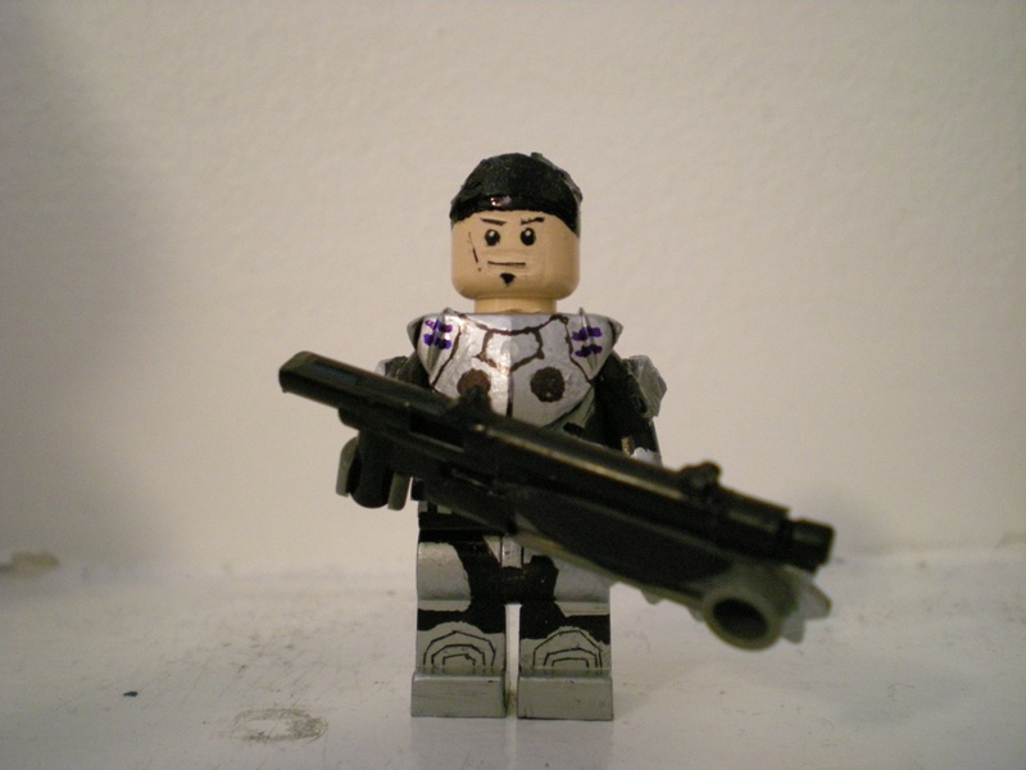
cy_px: 385
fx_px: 1126
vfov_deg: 37.7
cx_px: 513
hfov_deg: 49.0
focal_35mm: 38
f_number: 3.1
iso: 426
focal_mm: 6.3
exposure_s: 1/8
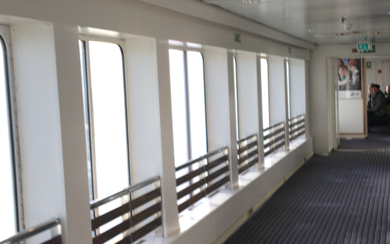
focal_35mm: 66
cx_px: 284
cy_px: 148
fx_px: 702
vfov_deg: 19.7
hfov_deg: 30.6
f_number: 2.2
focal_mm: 4.15
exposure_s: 1/100
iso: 25
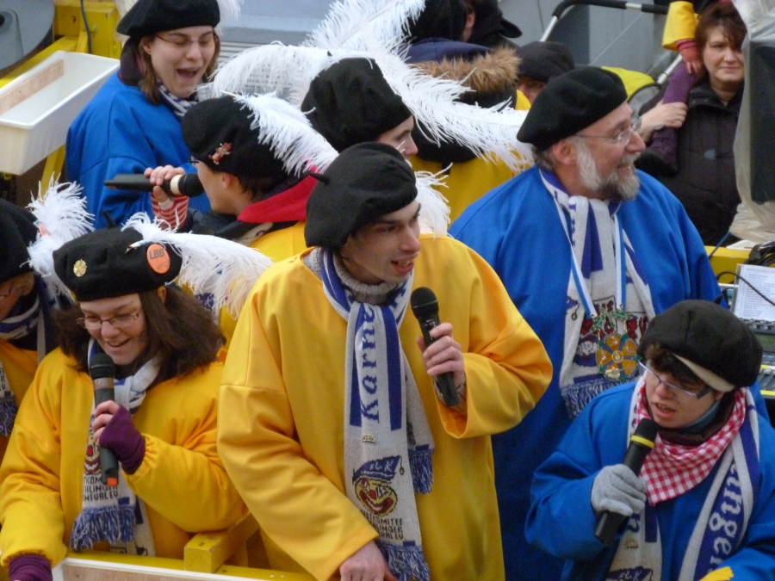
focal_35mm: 205
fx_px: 4590
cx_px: 388
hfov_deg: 9.7
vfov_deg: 7.2
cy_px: 290
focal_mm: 36.9
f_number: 3.9
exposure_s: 1/160
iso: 800
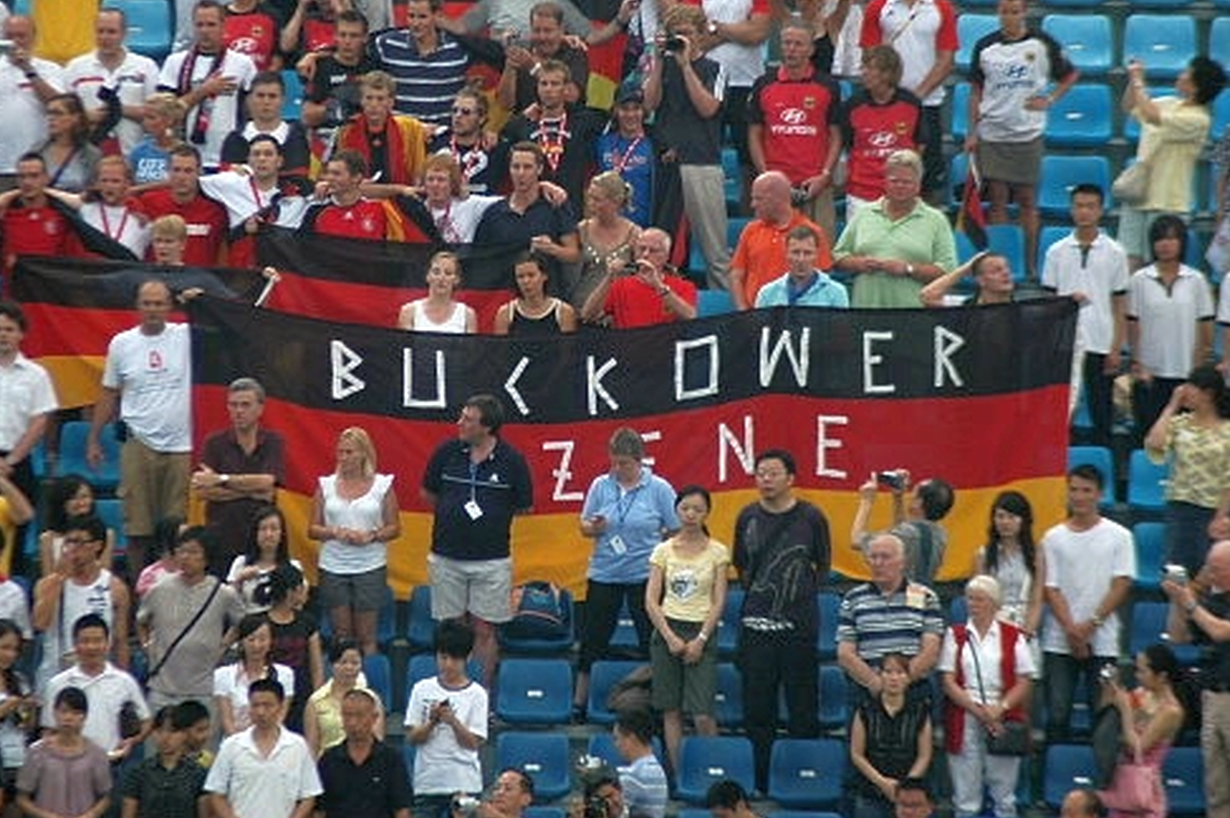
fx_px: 18915
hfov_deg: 3.7
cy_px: 322
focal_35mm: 554
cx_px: 619
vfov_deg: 2.5
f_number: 5.6
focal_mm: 300
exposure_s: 1/60
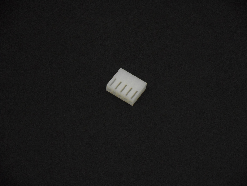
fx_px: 728
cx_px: 124
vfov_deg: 14.5
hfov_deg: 19.3
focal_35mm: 102
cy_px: 93
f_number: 5.8
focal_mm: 18.2
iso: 800
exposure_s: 1/60
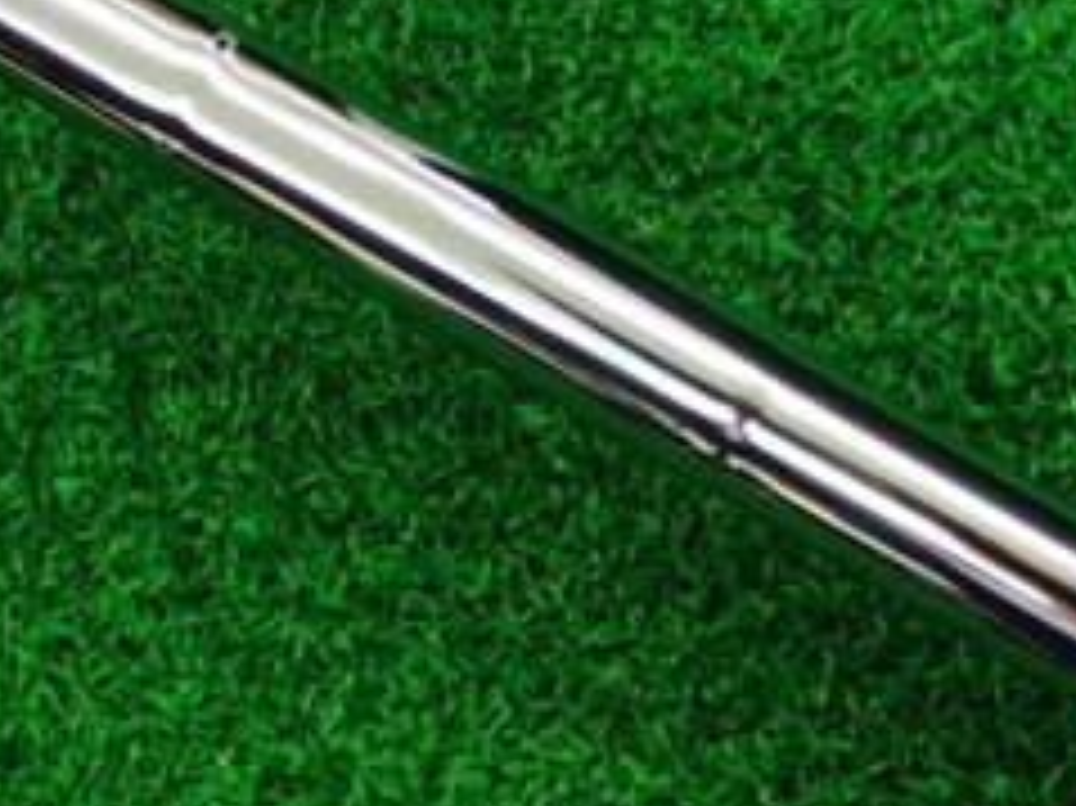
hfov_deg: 19.8
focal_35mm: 99
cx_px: 347
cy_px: 261
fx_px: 3076
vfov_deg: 14.9
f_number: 3.6
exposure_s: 1/40
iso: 400
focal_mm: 6.42
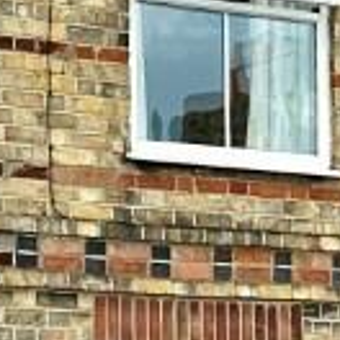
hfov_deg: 10.6
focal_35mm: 165
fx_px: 1834
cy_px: 137
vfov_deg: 10.6
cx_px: 250
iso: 80
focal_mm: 6.86
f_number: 1.78
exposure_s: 1/2155
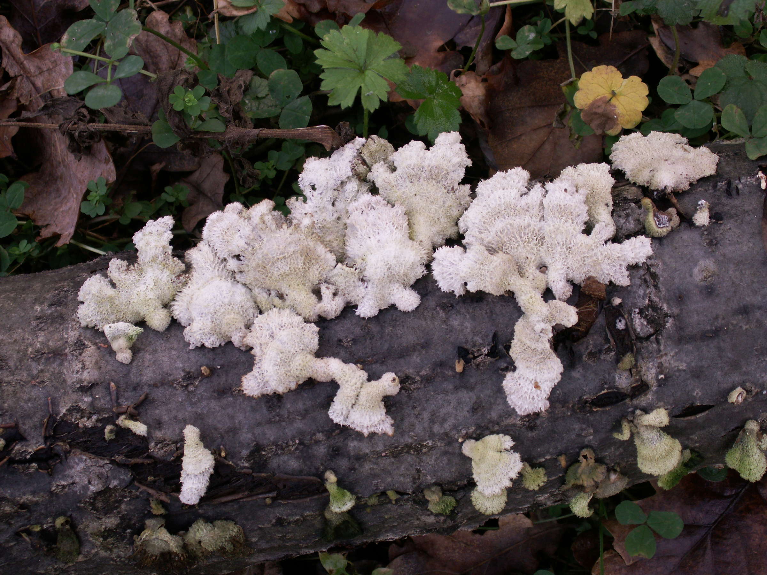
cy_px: 288
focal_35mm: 62
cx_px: 384
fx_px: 1374
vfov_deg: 23.7
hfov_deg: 31.2
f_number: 3.5
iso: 50
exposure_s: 1/60
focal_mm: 10.3
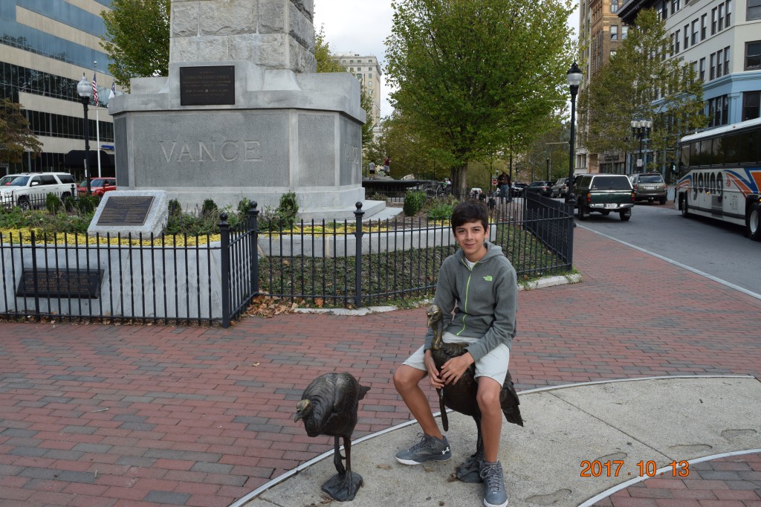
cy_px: 254
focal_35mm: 30
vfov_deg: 43.6
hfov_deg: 61.9
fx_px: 634
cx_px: 380
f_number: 8
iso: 360
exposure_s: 1/250
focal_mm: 20
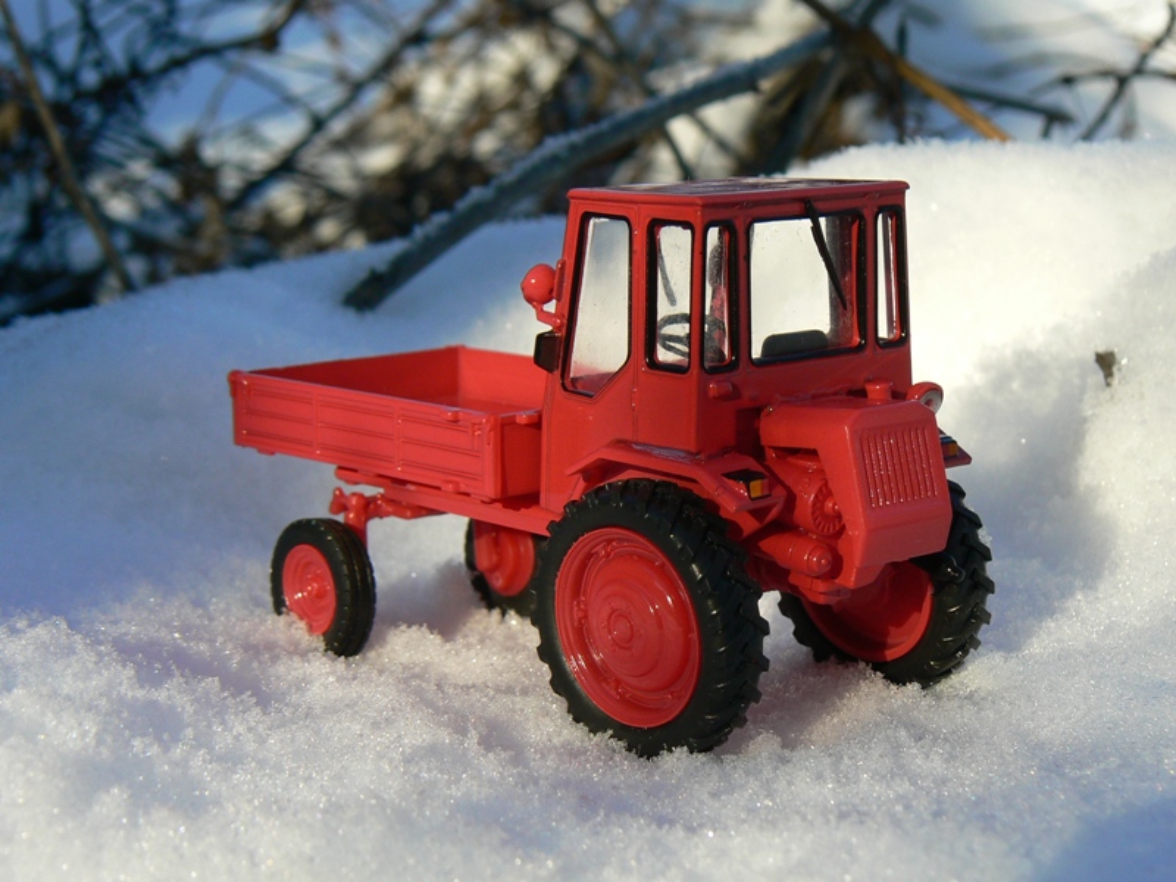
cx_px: 588
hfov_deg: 27.8
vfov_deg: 21.0
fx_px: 2378
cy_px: 441
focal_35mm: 70
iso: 80
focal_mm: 11.6
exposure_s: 1/500
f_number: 6.3
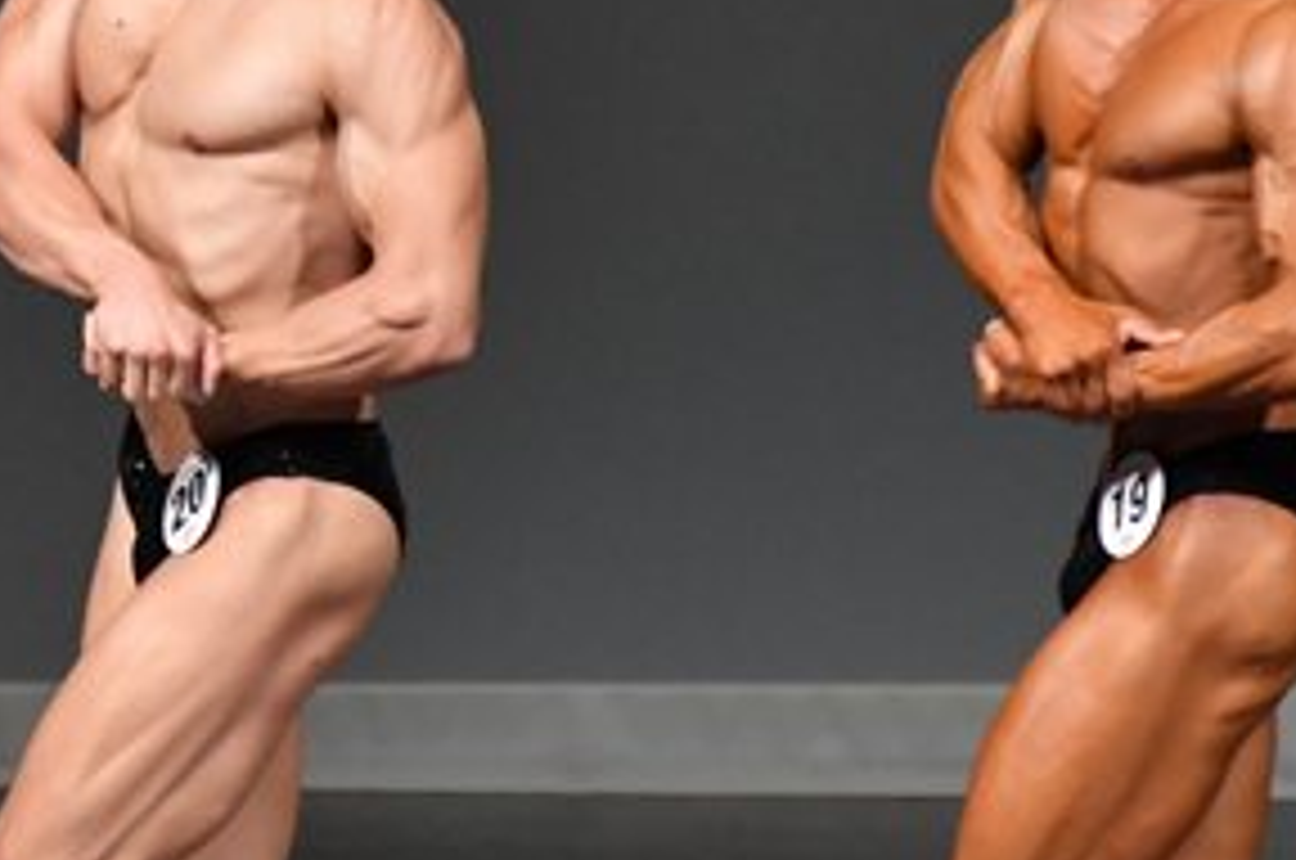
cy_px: 459
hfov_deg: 2.4
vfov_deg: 1.6
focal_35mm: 849
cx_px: -101
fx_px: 30513
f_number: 5.6
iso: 4000
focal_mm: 210
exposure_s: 1/400
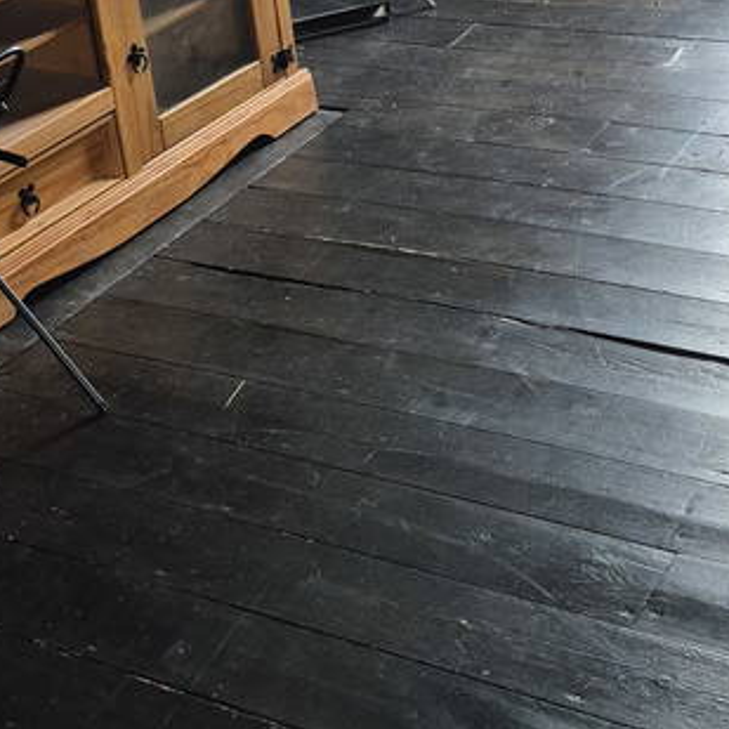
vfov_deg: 30.9
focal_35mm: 52
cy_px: 35
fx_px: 1239
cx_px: 519
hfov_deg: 32.3
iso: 400
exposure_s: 1/100
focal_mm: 5.4
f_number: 1.8
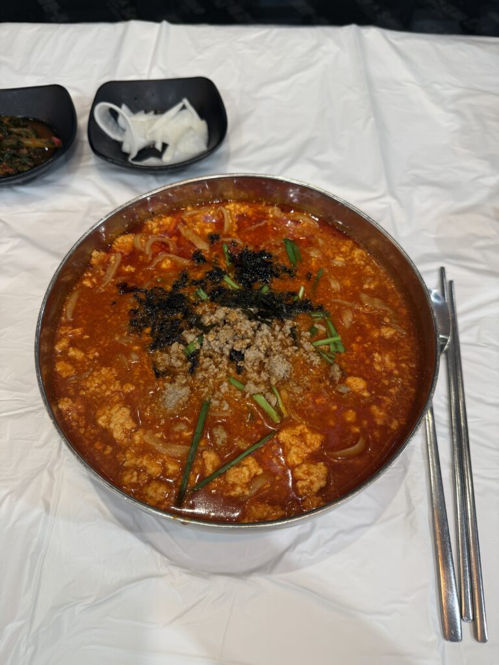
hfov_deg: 56.8
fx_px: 461
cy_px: 332
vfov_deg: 71.6
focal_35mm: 24
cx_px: 250
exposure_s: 1/60
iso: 125
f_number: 1.78
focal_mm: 6.76
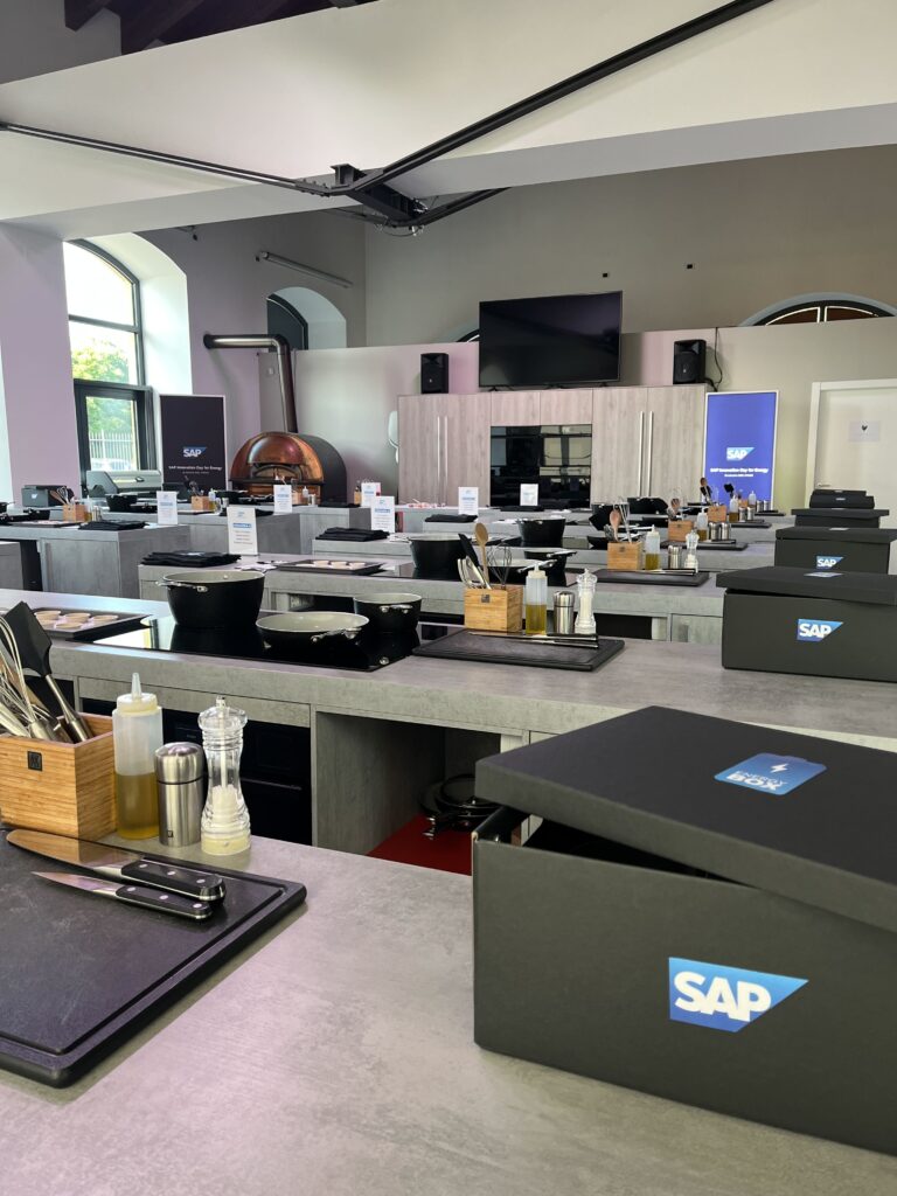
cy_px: 598
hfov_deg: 53.1
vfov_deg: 67.3
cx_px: 448
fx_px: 898
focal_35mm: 26
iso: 125
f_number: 1.6
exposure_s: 1/100
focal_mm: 5.1
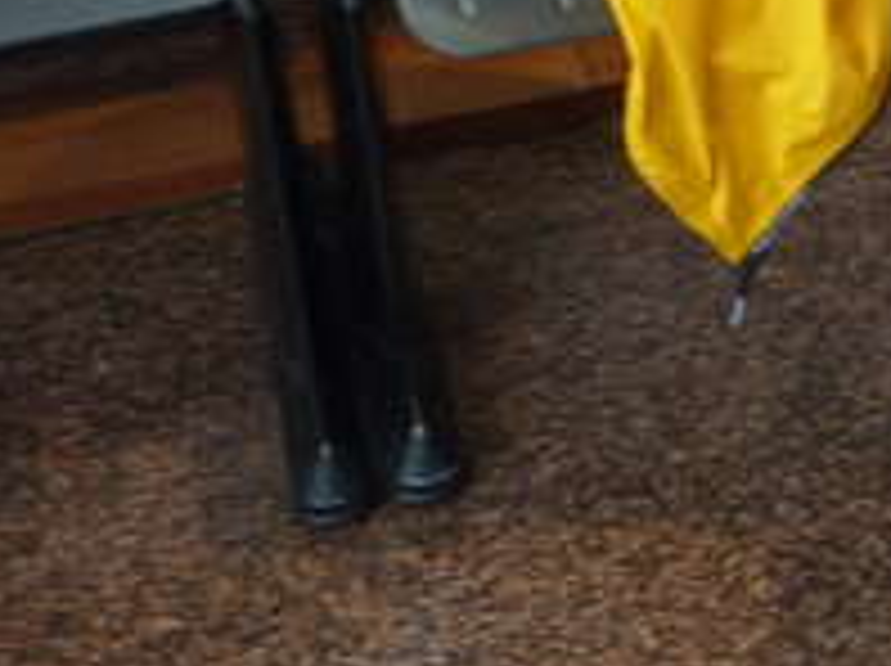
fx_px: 2262
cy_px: -140
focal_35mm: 88
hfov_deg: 21.6
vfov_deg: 16.1
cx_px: 873
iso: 200
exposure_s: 1/30
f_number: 3.4
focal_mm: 4.7
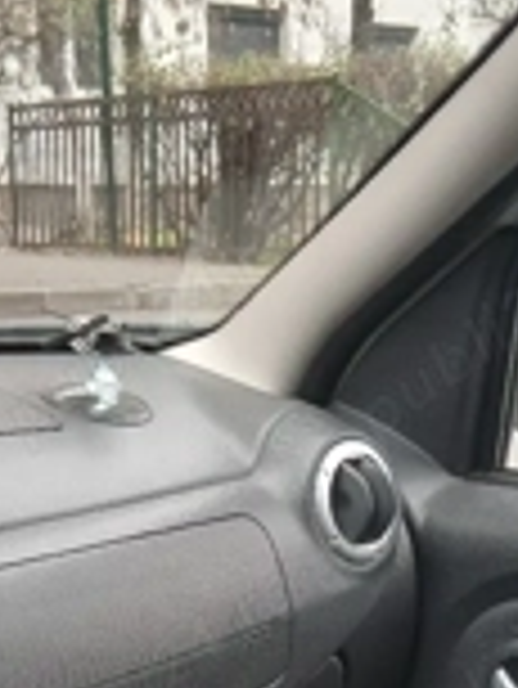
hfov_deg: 21.6
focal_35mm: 68
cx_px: 243
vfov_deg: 26.5
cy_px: 733
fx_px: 1355
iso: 80
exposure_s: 1/50.3
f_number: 1.8
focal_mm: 3.98
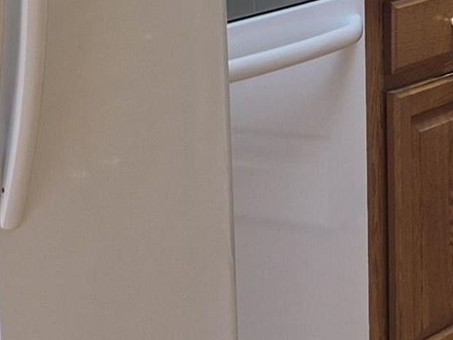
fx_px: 1990
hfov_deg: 12.6
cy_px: 28
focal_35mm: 152
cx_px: 601
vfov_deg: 9.7
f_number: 1.8
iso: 32
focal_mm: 5.4
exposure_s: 1/120
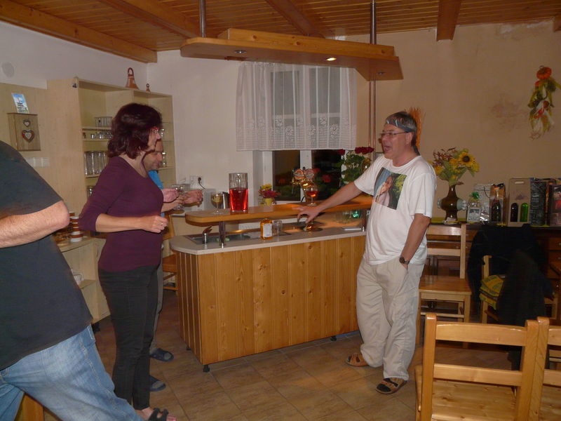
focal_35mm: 28
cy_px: 210
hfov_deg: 63.4
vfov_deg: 49.7
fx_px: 454
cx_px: 280
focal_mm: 4.6
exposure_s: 1/8
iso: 250
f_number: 2.8
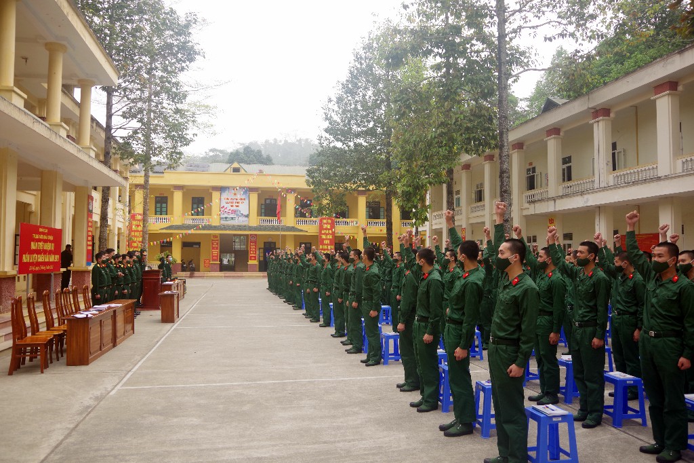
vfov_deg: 47.9
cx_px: 347
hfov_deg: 67.4
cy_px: 232
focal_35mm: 27
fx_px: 520
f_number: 4.5
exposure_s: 1/125
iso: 200
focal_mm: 18
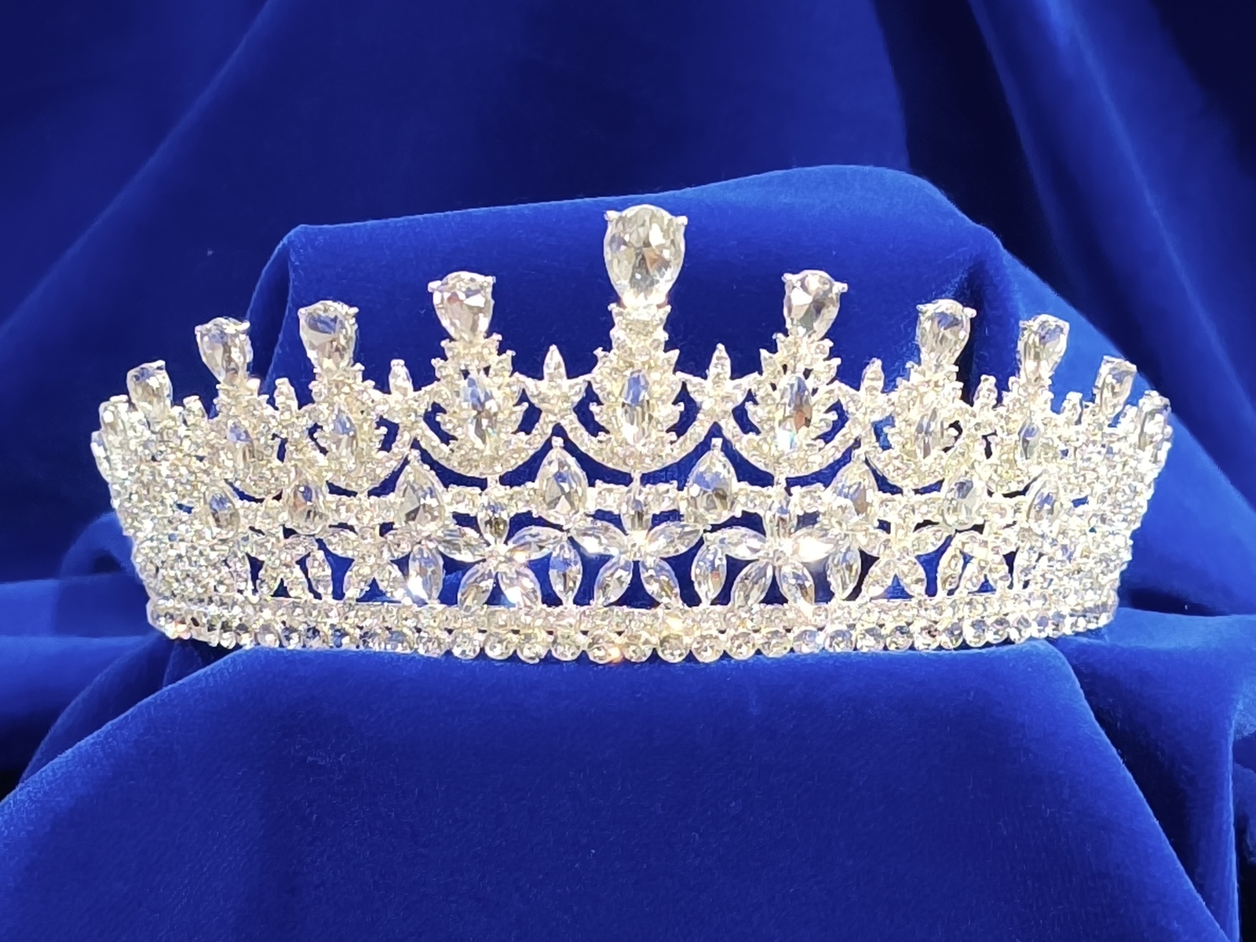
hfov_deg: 24.1
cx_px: 628
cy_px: 471
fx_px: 2939
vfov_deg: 18.2
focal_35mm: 81
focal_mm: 6.57
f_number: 1.6
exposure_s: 1/800
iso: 2500
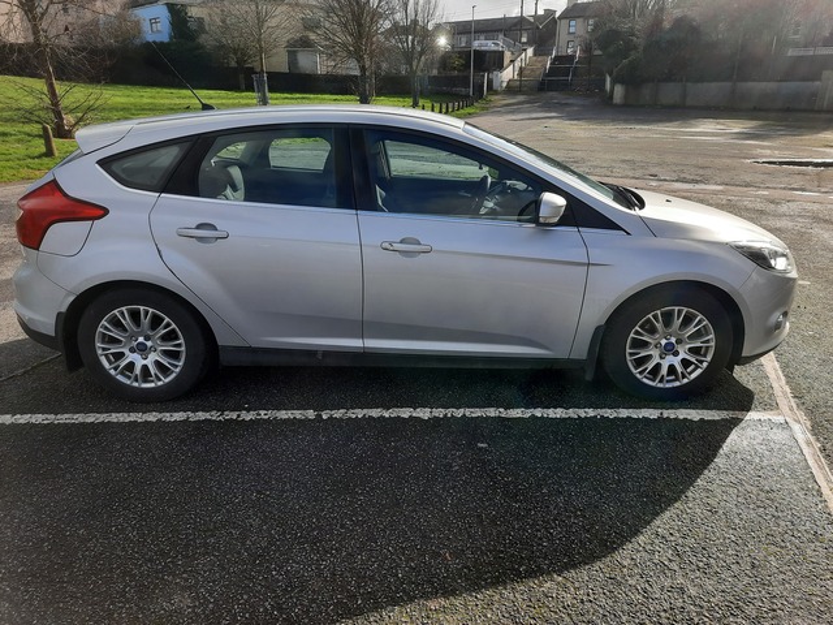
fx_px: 602
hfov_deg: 69.4
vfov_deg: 54.9
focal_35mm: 25
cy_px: 312
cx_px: 416
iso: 32
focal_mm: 4.6
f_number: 2
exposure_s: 1/406
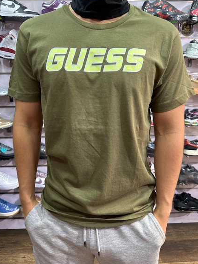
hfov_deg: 51.4
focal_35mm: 27
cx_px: 97
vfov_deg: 65.2
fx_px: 206
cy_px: 120
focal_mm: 6.86
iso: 400
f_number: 1.78
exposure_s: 1/50
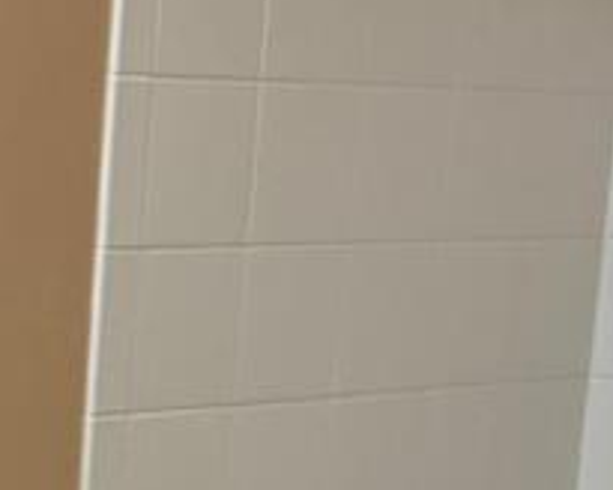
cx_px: -239
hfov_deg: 13.4
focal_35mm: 137
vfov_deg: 11.0
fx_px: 2486
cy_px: 669
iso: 500
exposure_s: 1/60
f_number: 1.78
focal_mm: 6.76
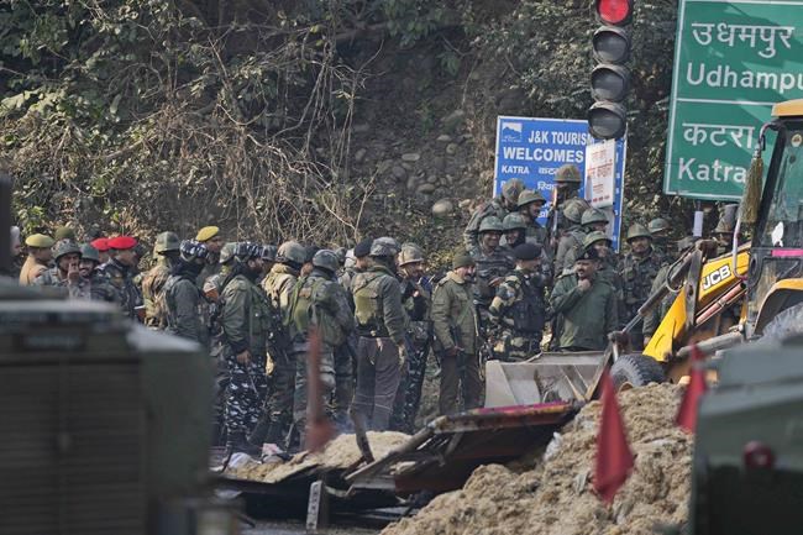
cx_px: 402
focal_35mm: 300
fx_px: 6690
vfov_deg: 4.6
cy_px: 268
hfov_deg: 6.9
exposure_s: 1/640
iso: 100
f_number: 2.8
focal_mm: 200
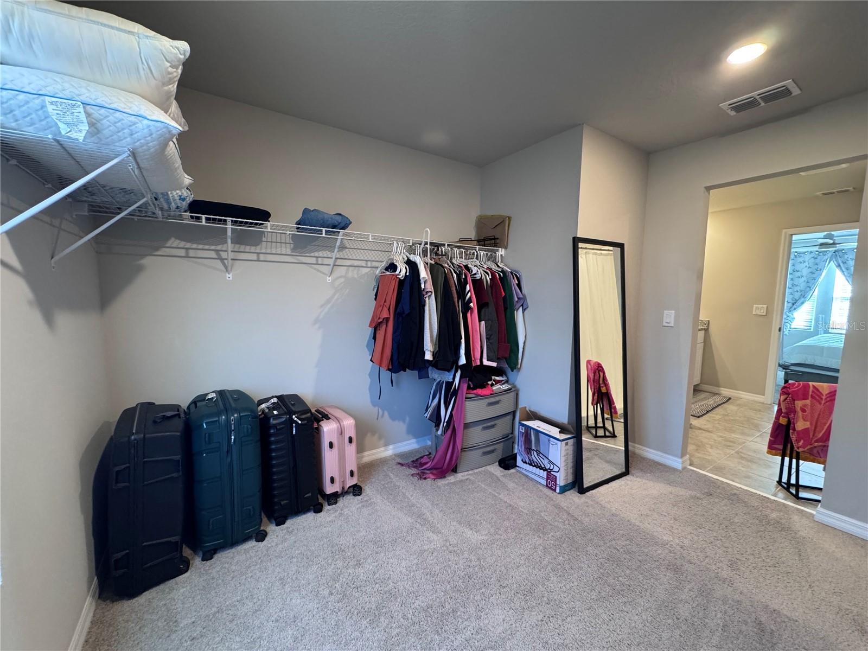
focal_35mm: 14
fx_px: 351
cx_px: 434
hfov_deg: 102.1
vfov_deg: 85.7
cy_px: 326
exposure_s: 1/60
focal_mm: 2.22
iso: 320
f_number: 2.2
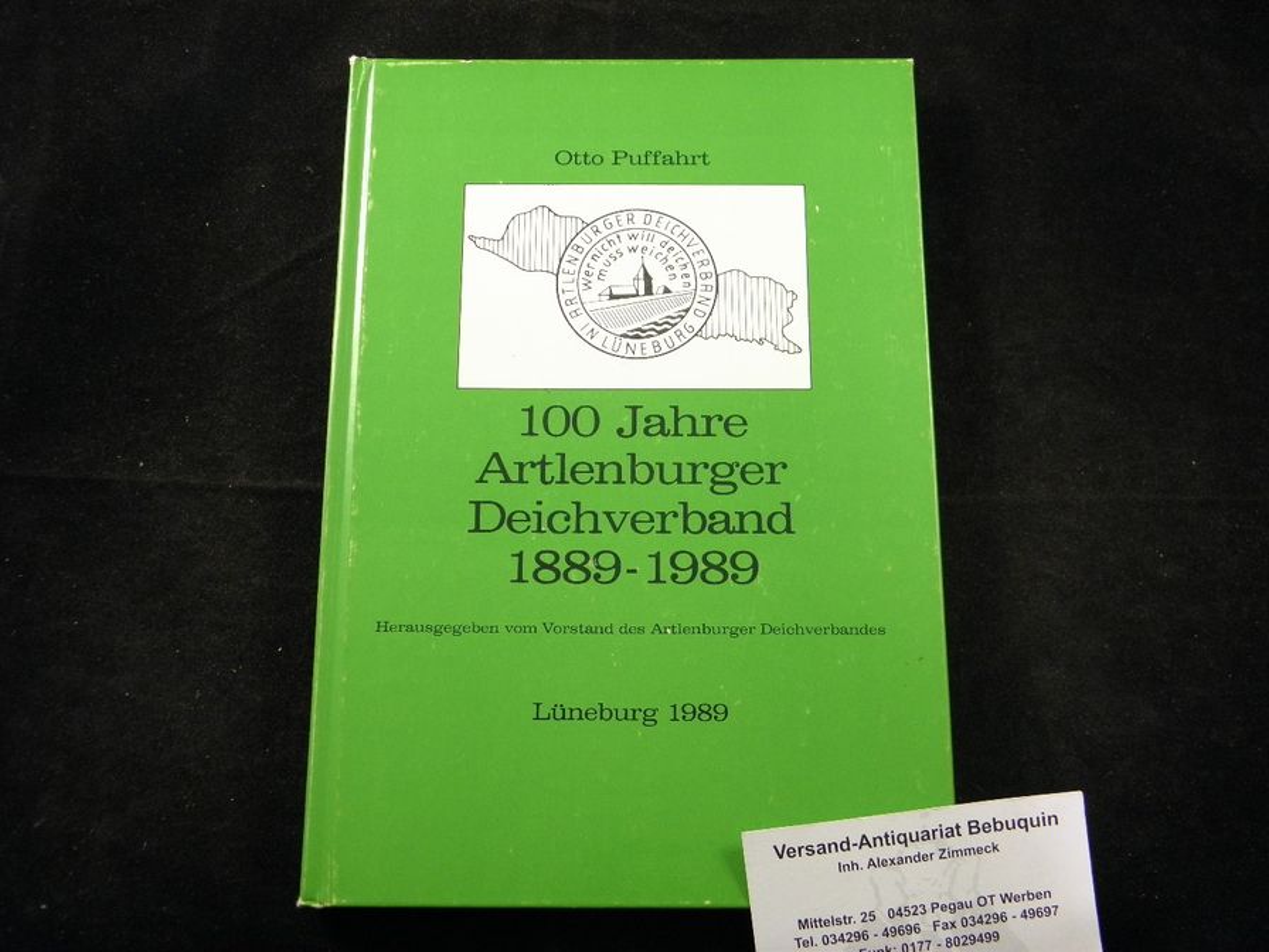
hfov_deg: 47.9
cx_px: 634
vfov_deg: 36.8
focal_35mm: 39
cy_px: 476
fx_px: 1430
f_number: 3.8
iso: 200
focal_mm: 7.1
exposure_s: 1/25
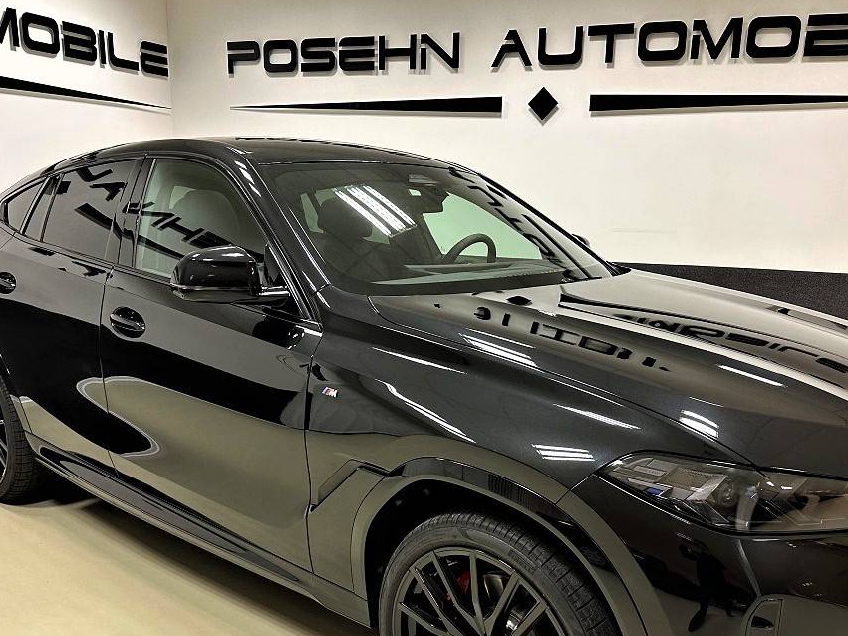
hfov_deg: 55.3
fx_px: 808
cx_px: 446
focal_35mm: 33
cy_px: 409
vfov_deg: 42.5
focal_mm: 6.86
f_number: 1.78
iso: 160
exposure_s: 1/50
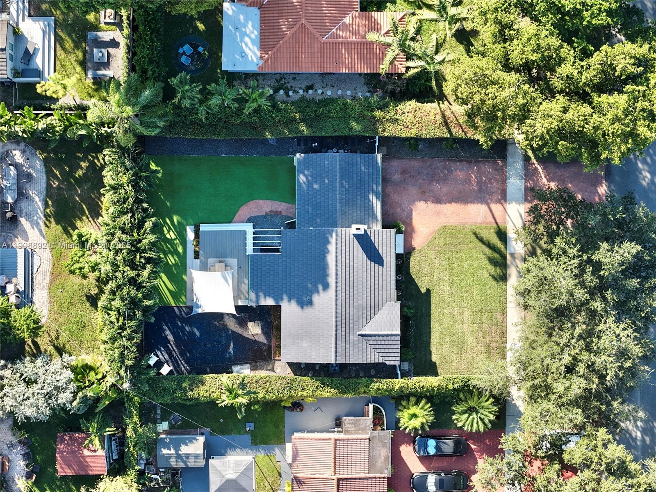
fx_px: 1327
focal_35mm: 70
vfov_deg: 21.0
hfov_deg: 27.8
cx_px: 328
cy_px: 246
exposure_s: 1/640
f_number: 2.8
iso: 320
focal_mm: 19.35
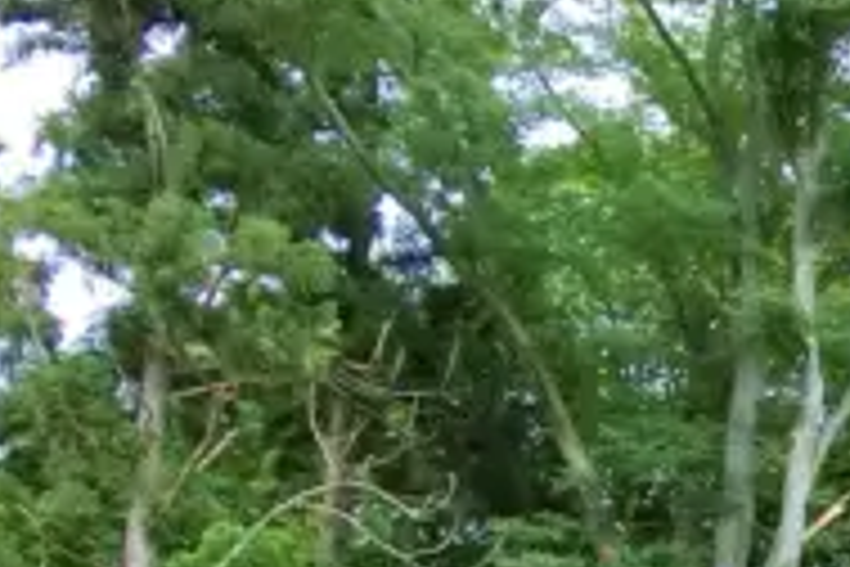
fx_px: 3234
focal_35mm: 137
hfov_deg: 13.9
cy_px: 994
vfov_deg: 9.6
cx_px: 1354
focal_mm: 6.9
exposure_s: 1/125
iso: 200
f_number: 4.1
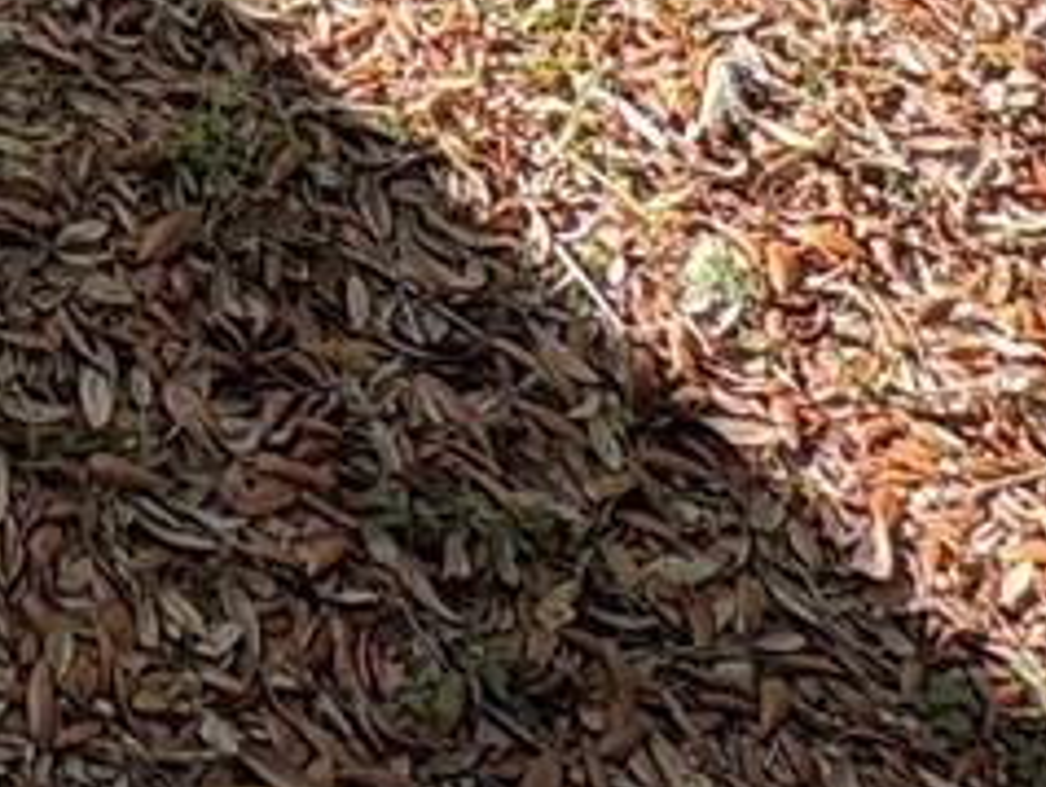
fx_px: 2843
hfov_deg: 16.7
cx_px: -923
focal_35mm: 94
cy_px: -1161
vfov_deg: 12.2
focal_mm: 2.22
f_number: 2.2
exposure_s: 1/258
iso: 50
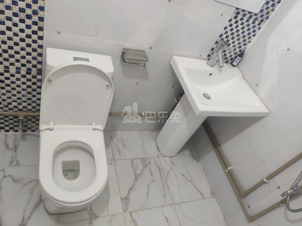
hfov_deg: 65.3
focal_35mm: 27
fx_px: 236
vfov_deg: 51.4
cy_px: 113
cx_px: 151
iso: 1250
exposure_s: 1/50
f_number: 1.75
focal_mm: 4.75
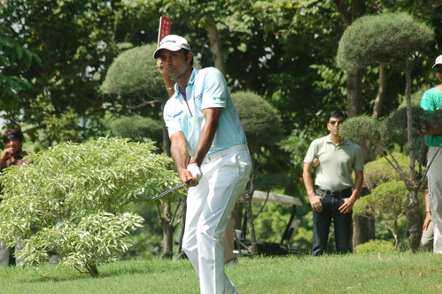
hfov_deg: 8.5
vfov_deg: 5.6
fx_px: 2989
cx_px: 198
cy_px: 163
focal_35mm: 244
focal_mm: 135
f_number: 7.1
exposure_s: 1/800
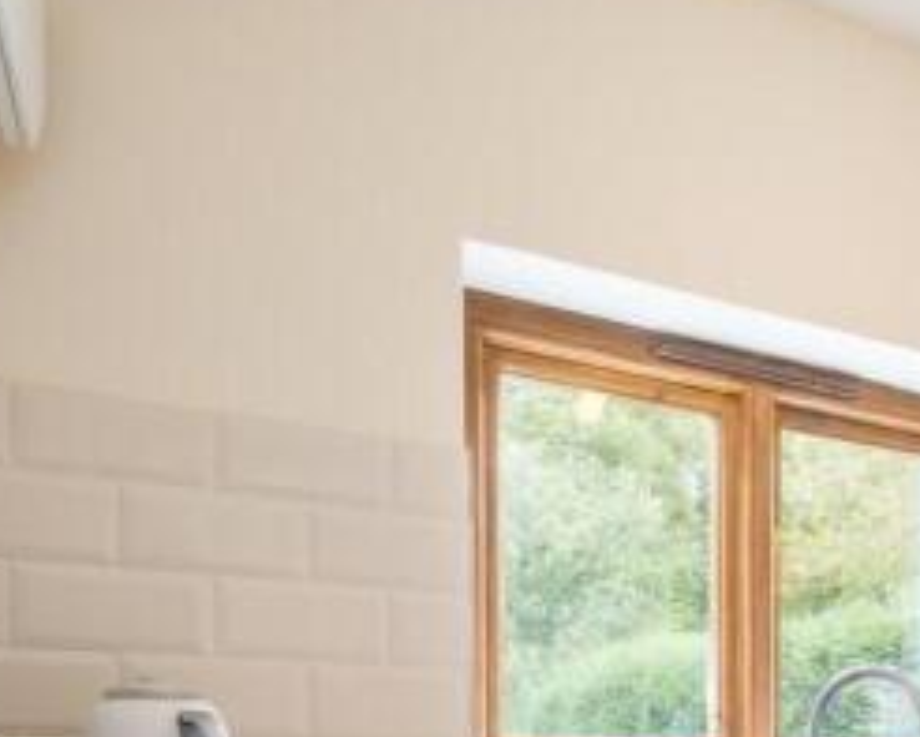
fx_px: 1090
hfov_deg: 42.4
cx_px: 810
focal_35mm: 40
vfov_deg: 33.6
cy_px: 765
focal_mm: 10.6
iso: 160
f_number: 7.1
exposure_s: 1/6
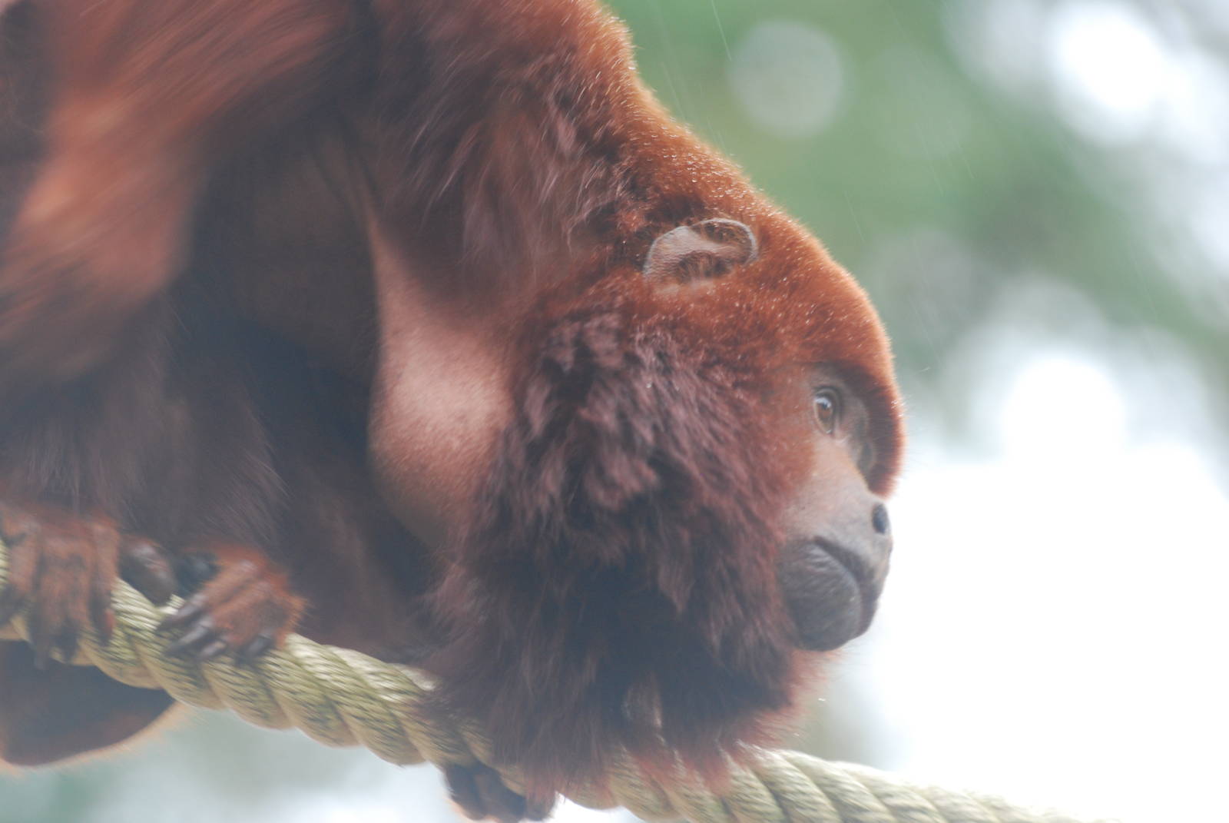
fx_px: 9997
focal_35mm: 292
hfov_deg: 7.0
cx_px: 614
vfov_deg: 4.7
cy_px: 412
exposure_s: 1/50
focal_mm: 195
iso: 400
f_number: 5
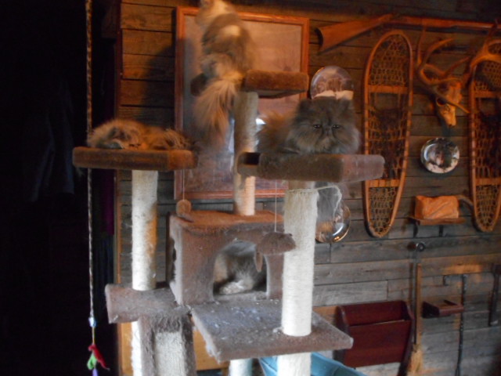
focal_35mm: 39
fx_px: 564
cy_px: 188
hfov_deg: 47.9
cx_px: 250
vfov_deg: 36.8
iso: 800
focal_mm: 6.9
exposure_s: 1/6
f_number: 4.5
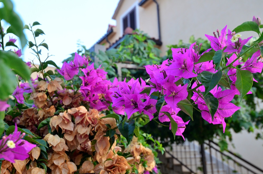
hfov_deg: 53.2
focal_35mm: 36
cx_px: 132
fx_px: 262
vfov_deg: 36.7
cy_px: 87
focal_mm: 24
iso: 1000
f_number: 5.6
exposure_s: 1/30
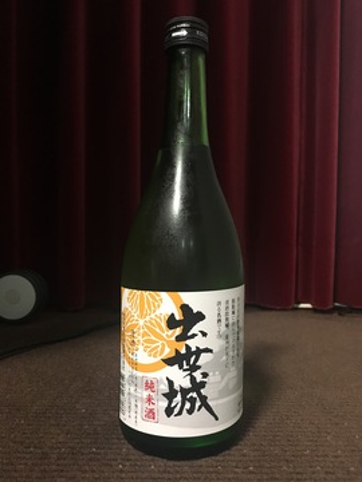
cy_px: 241
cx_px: 181
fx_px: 404
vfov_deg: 61.7
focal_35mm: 29
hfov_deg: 48.2
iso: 250
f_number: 2.2
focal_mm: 4.15
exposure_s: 1/15
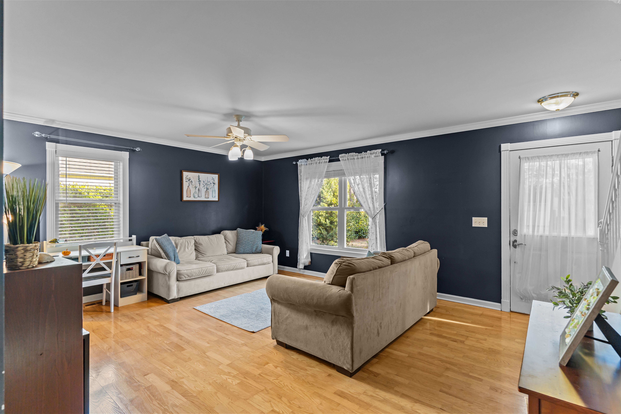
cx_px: 310
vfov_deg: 70.4
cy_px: 207
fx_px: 293
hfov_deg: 93.3
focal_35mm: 17
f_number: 5.6
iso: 250
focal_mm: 17
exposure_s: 1/1.67
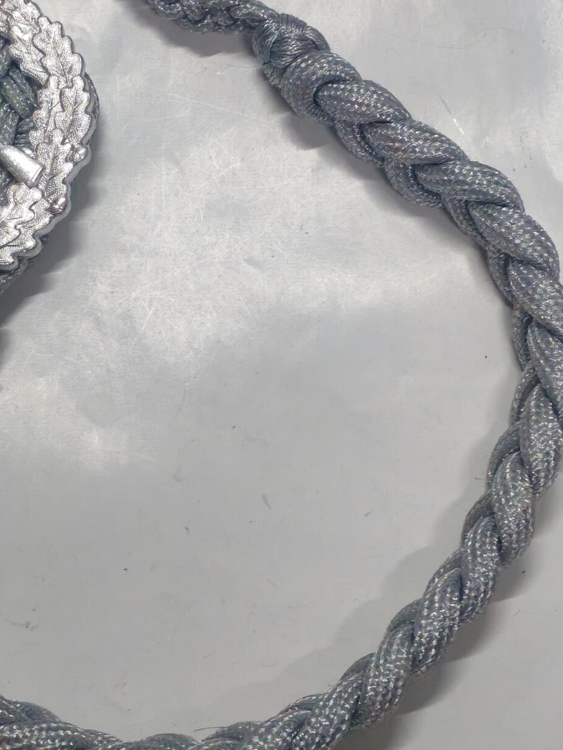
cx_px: 191
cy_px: 318
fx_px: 2169
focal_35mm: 100
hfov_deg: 14.8
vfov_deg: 19.6
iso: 800
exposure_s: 1/50
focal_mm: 5.52
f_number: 1.95
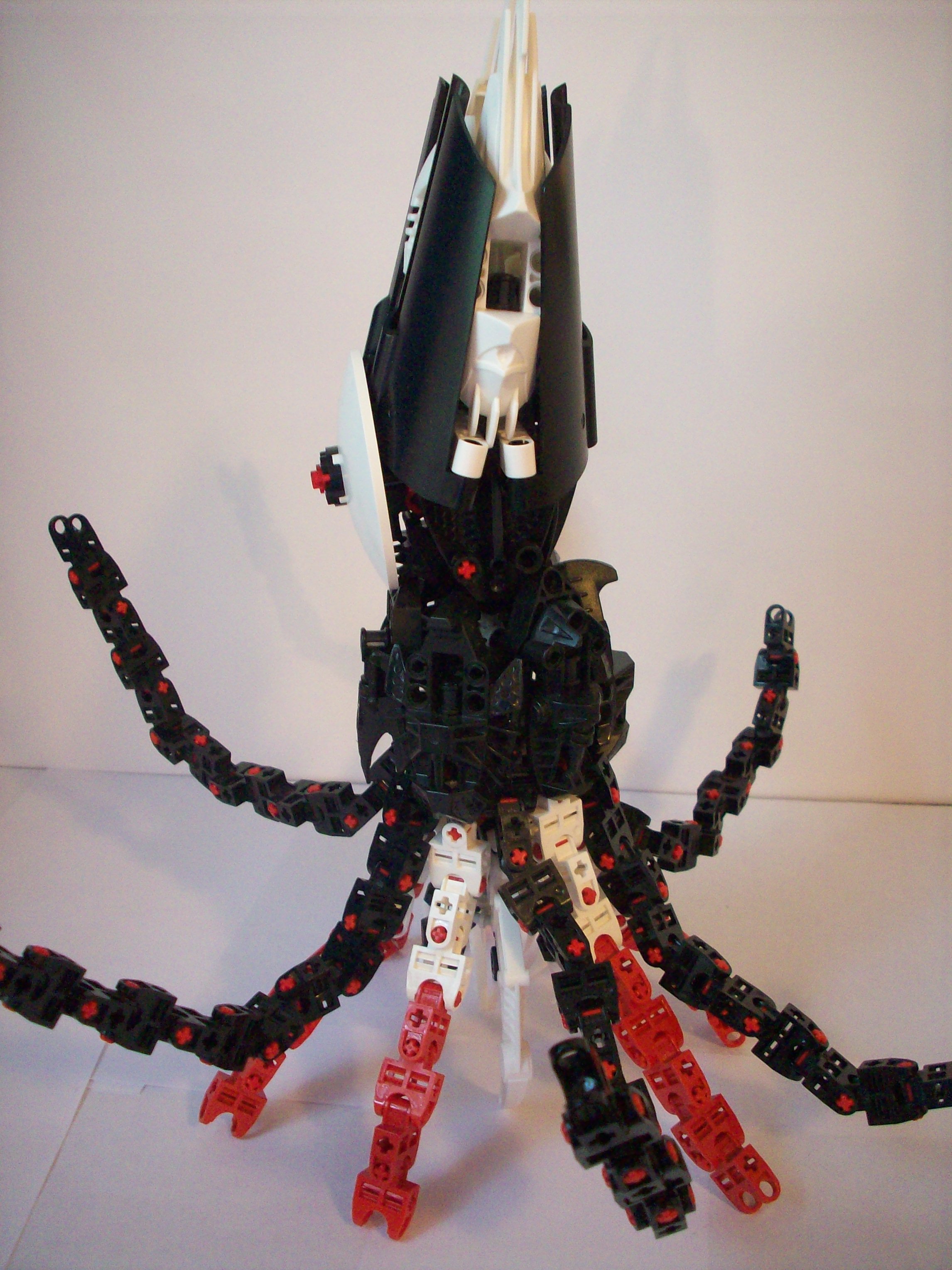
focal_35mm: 37
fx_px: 1357
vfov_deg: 50.1
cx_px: 476
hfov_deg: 38.7
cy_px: 635
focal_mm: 6.2
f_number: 2.8
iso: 196
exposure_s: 1/8
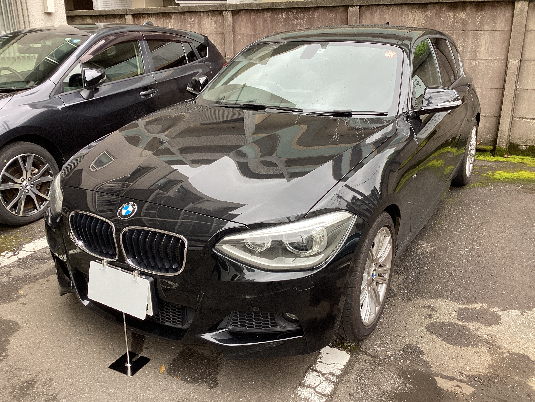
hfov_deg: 58.4
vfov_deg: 45.4
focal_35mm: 31
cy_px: 201
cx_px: 268
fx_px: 479
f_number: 2.4
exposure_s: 1/120
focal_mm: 3.3
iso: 40
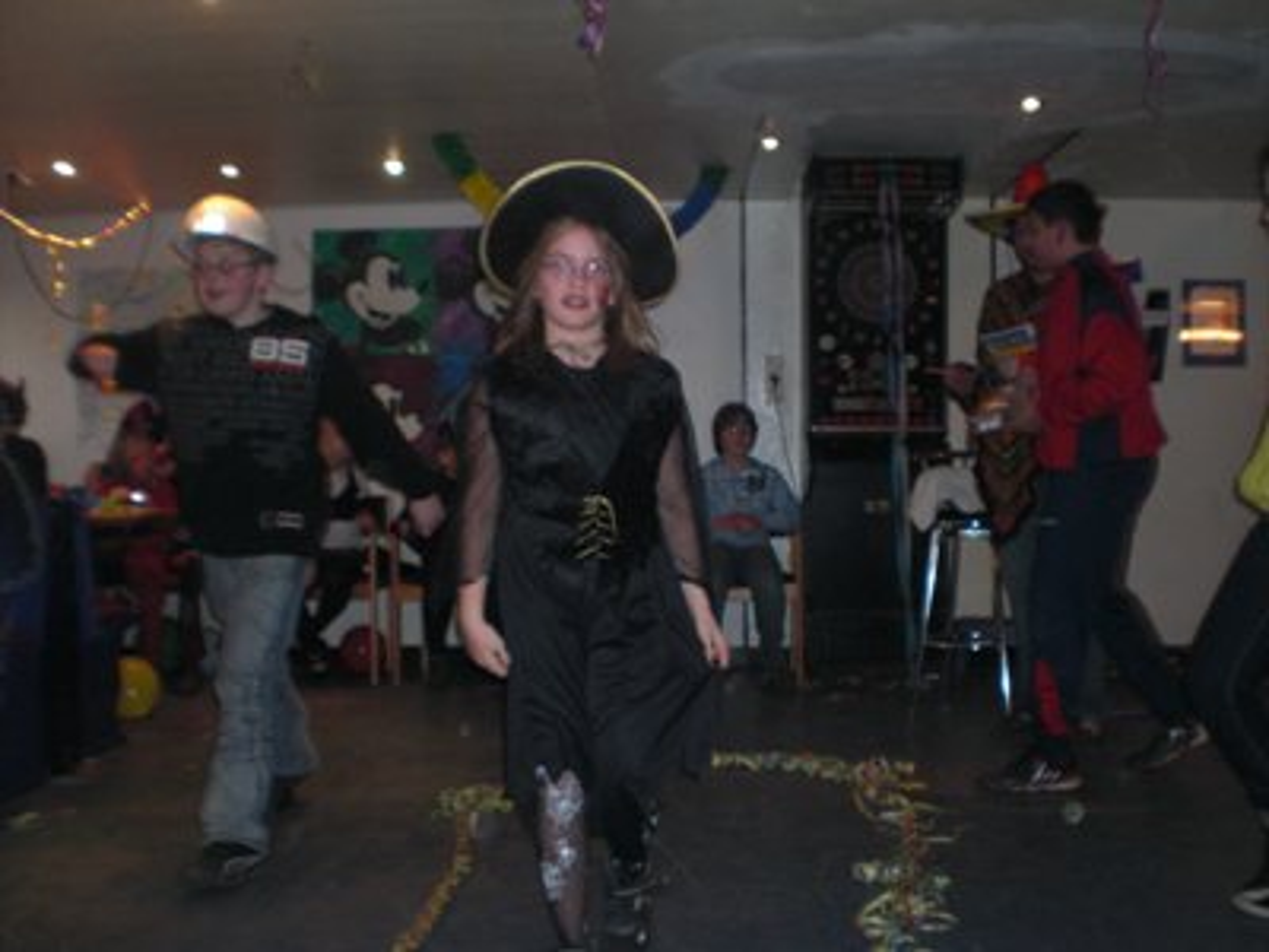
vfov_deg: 37.7
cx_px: 634
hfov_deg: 49.0
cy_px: 476
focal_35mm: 38
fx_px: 1393
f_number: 3.1
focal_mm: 6.3
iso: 100
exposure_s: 1/30
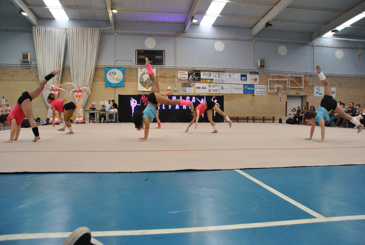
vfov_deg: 48.0
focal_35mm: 27
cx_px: 182
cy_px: 122
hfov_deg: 67.3
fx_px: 274
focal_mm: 18
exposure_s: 1/125
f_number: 5.6
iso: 800
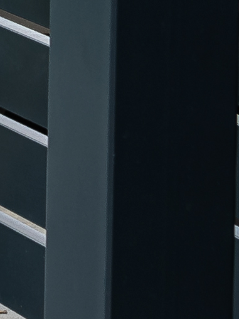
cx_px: -327
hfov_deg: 3.7
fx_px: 3673
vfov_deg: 4.9
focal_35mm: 399
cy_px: -306
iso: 100
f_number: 5.6
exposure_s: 1/100
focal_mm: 35
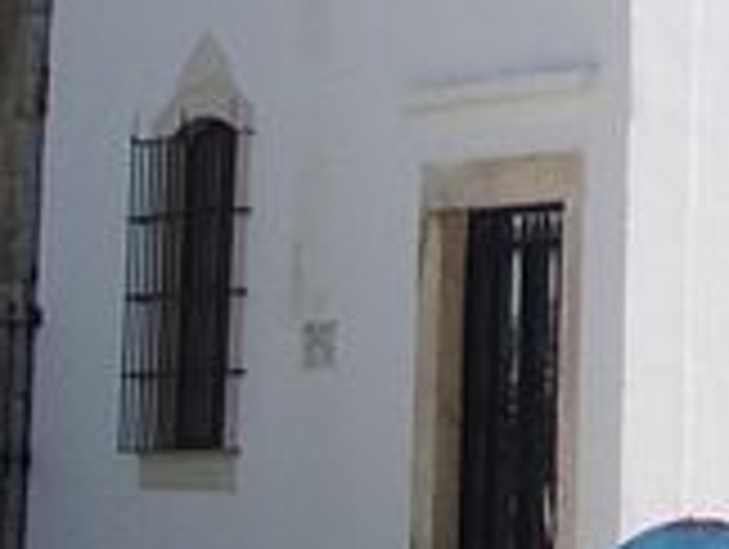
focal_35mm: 221
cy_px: -945
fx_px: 4661
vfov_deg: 6.3
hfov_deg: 8.3
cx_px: 1616
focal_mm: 5.8
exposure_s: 1/500
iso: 50
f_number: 4.3
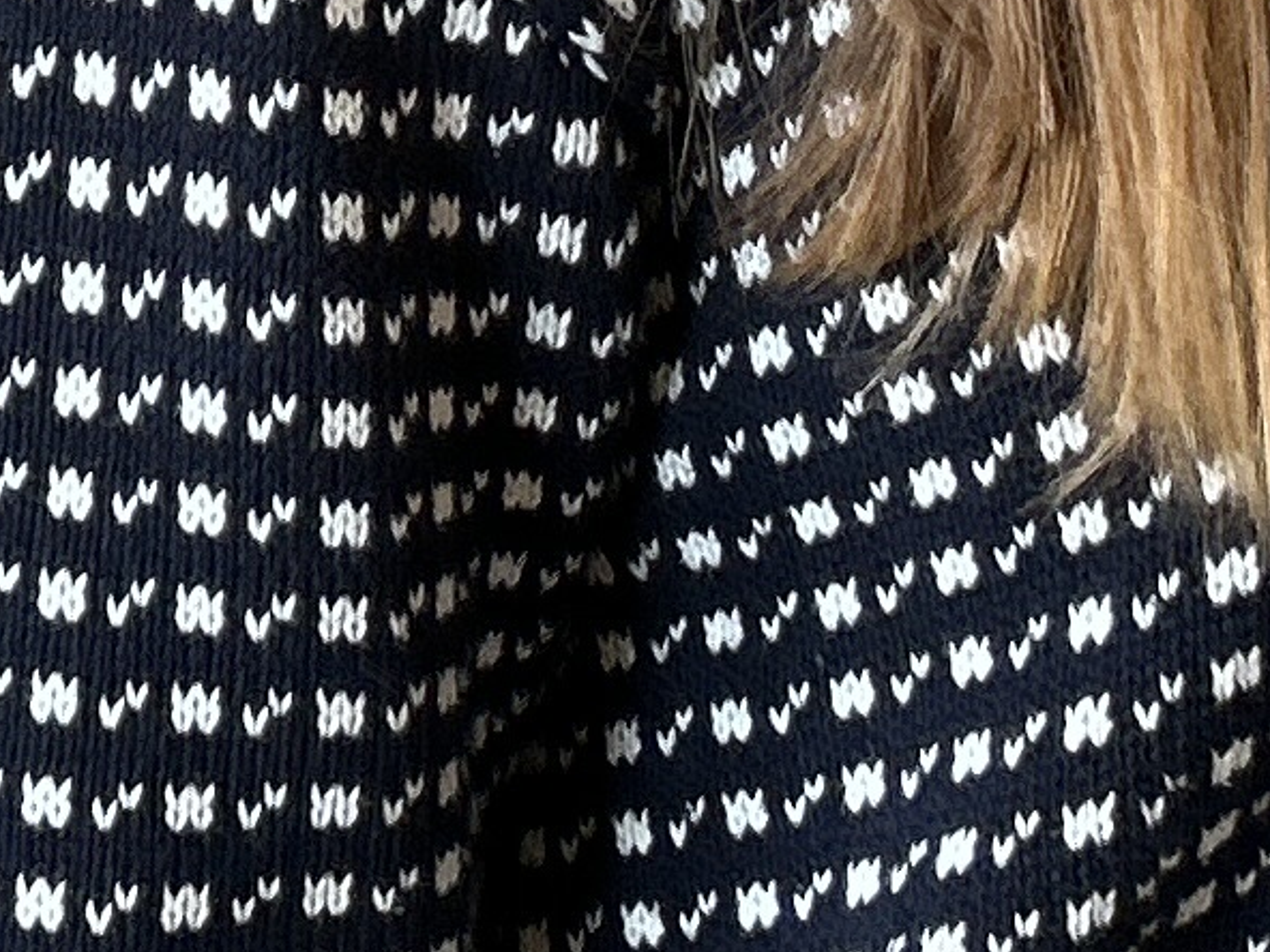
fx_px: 6494
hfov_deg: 11.2
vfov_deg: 8.3
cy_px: -289
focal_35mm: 177
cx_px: 588
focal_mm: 5.7
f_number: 1.5
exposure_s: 1/112
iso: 125
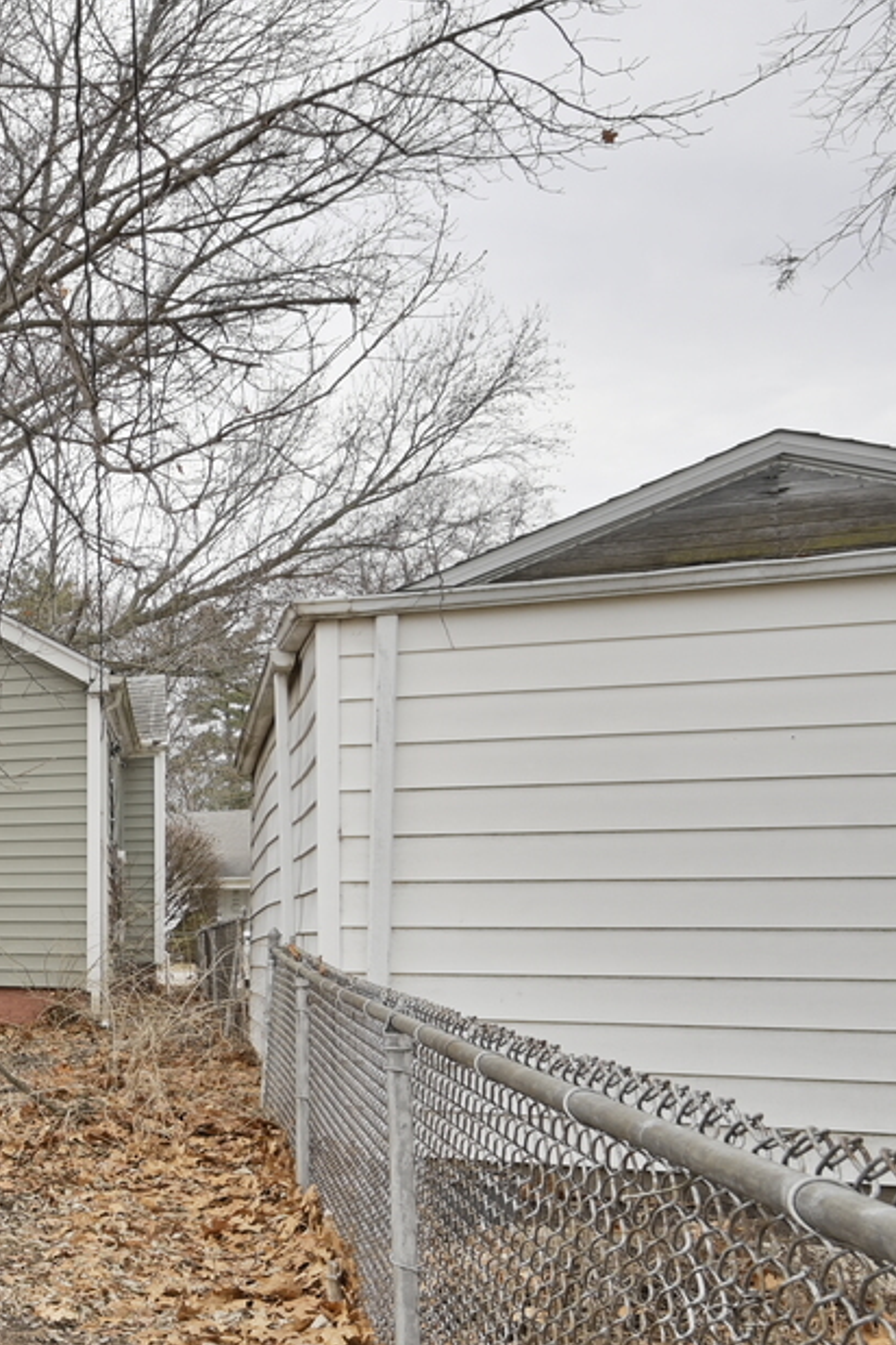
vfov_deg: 45.6
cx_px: -736
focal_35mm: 42
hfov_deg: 21.0
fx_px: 1568
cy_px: 912
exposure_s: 1/125
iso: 200
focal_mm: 16
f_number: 9
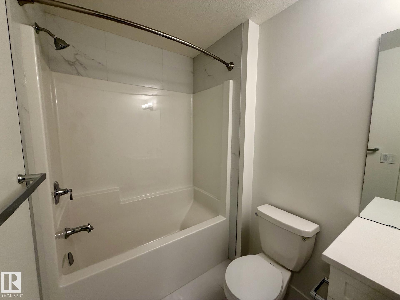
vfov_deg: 85.7
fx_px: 162
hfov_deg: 102.1
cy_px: 150
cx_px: 200
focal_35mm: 14
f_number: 2.2
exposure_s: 1/120
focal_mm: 2.22
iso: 200
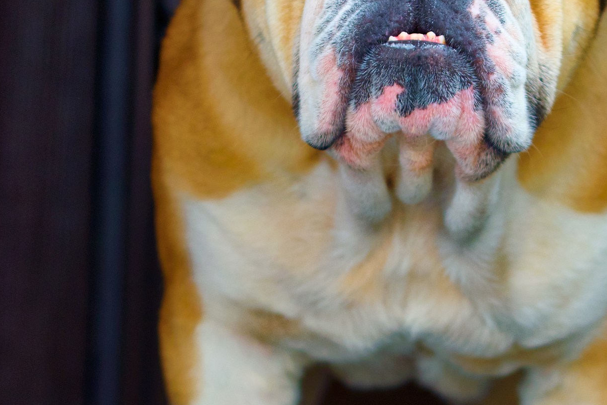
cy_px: 258
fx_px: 3491
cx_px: 386
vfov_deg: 6.6
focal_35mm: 207
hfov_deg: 9.9
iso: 800
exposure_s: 1/200
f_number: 3.5
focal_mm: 70
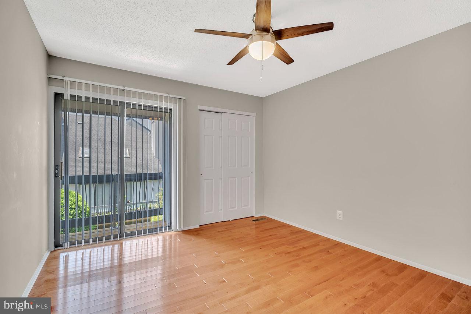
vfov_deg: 73.7
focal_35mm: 16
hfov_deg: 96.7
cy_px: 157
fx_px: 209
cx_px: 236
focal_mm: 16
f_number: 5.6
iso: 320
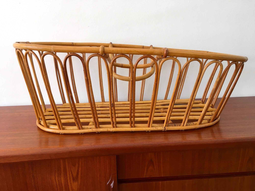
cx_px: 128
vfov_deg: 48.2
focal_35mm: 29
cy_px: 96
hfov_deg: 61.7
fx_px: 214
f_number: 2.2
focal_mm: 4.15
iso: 25
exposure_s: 1/33
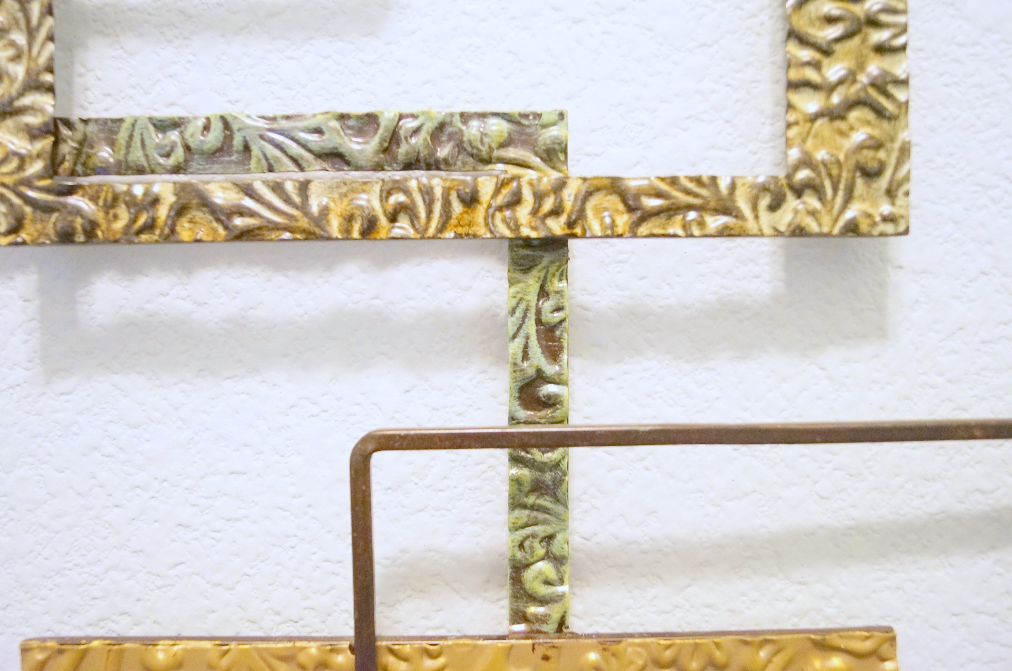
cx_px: 506
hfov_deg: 53.2
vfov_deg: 36.8
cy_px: 336
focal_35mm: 36
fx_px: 1010
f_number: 4
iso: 3200
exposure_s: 1/20
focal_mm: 24
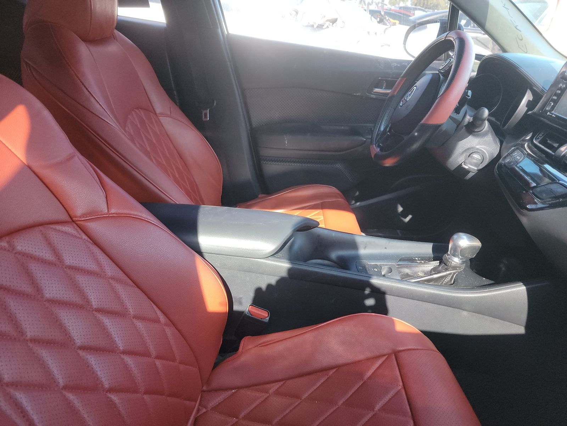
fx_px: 393
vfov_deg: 56.8
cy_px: 213
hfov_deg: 71.6
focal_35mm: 24
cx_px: 284
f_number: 1.8
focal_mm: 6.7
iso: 734
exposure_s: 1/59
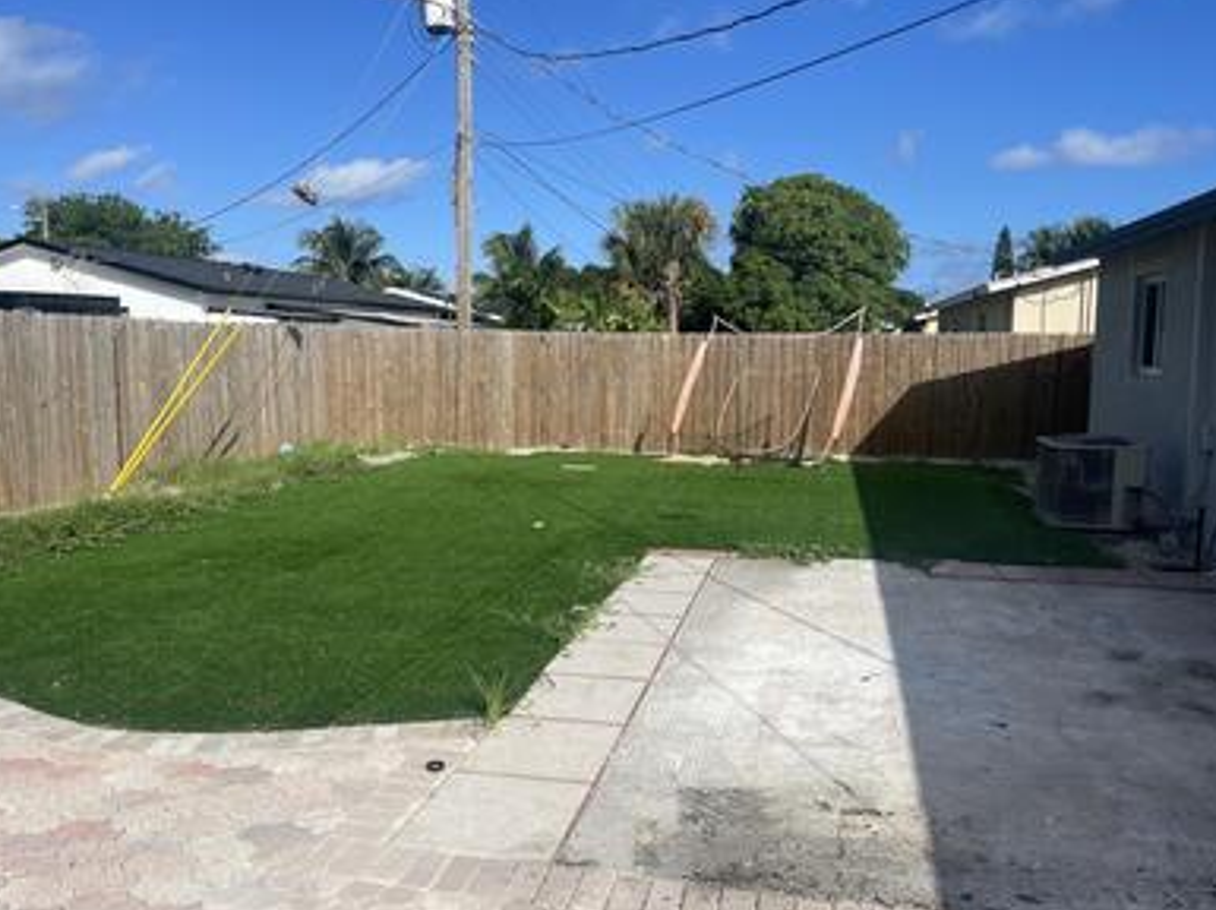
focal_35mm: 26
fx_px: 912
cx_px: 606
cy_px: 452
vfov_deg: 53.0
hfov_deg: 67.4
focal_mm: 5.1
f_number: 1.6
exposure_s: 1/5618
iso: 32
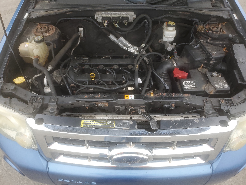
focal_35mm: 26
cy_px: 92
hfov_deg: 67.3
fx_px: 185
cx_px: 123
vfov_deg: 53.1
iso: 50
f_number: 1.5
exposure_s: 1/244
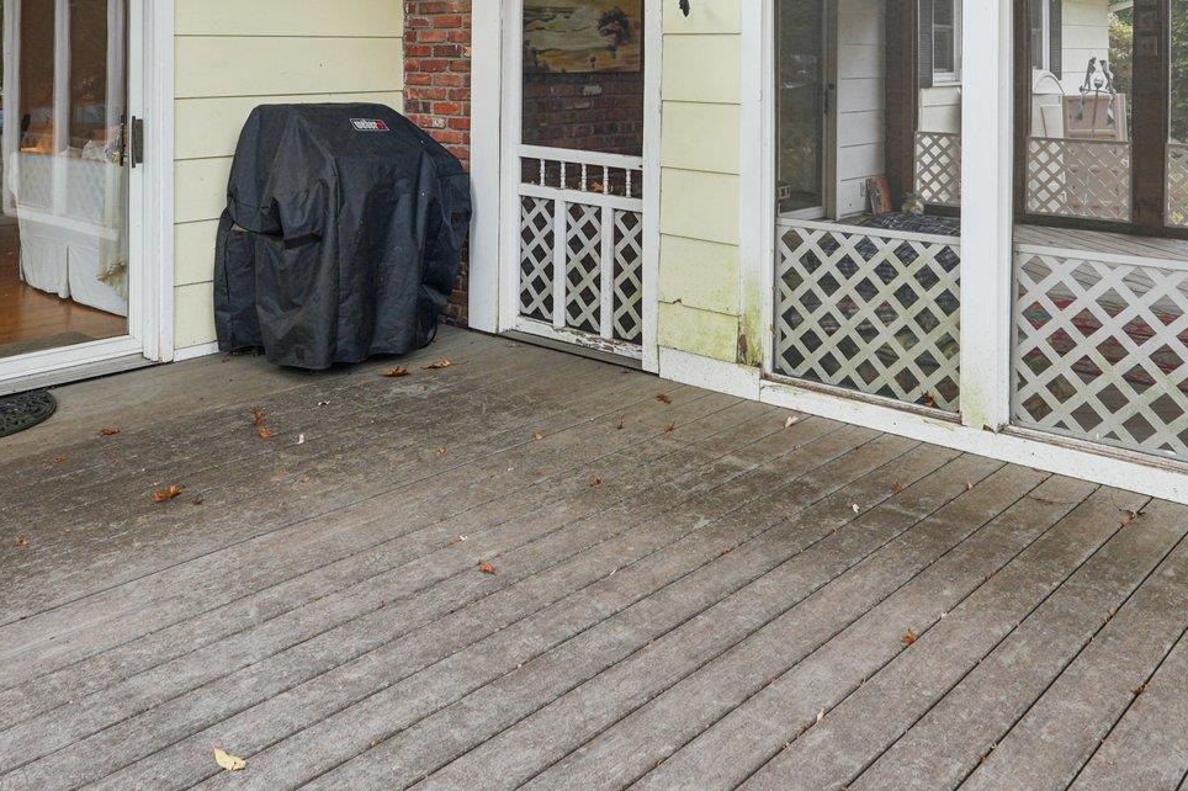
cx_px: 487
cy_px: 82
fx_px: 1122
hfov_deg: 55.5
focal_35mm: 34
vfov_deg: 36.5
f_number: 8
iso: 160
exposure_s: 1/30
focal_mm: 16
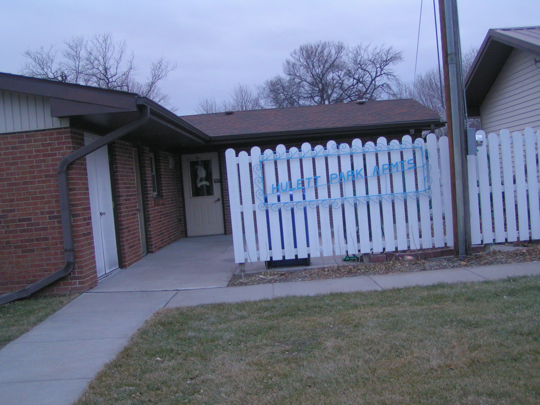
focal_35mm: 41
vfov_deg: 35.1
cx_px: 270
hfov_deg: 45.8
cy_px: 202
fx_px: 640
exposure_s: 1/50
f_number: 2.8
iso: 125
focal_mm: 6.3
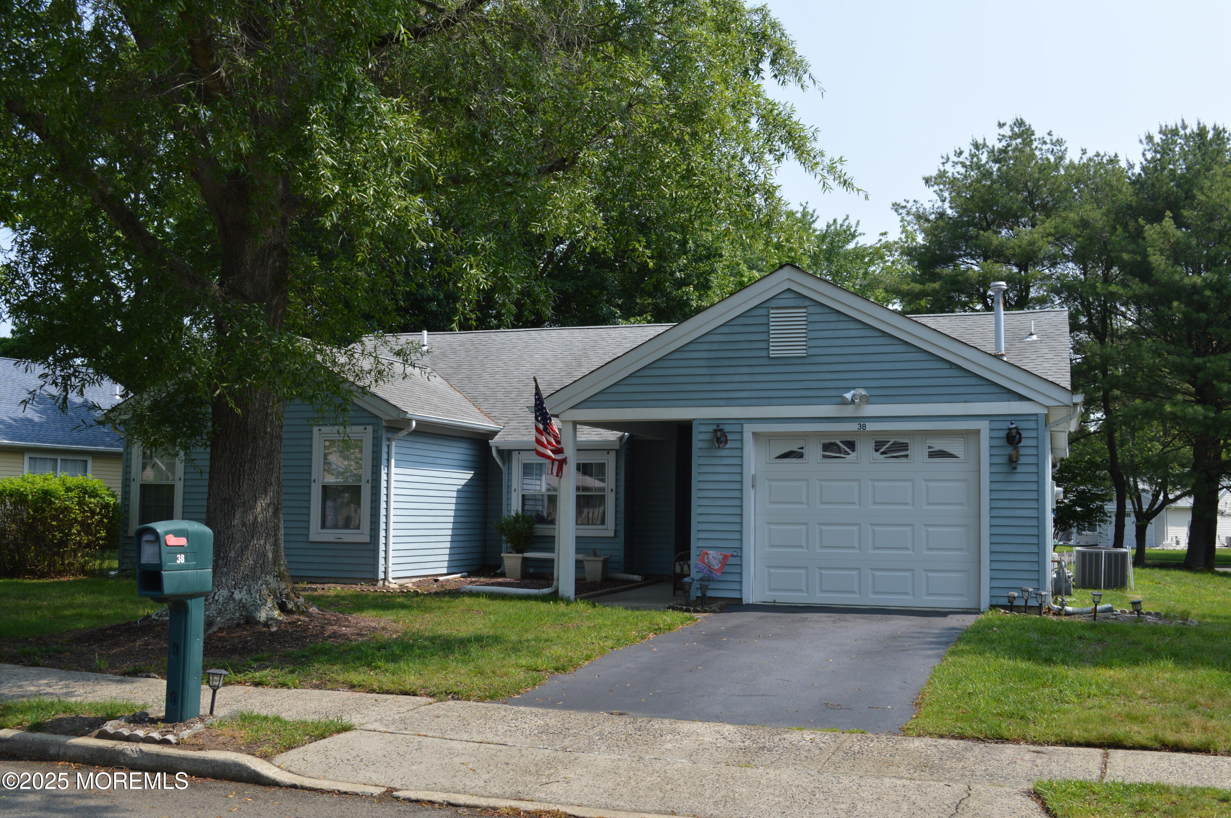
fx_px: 1230
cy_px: 409
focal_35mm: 36
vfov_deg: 36.8
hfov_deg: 53.2
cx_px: 616
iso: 100
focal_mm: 24
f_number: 7.1
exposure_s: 1/200
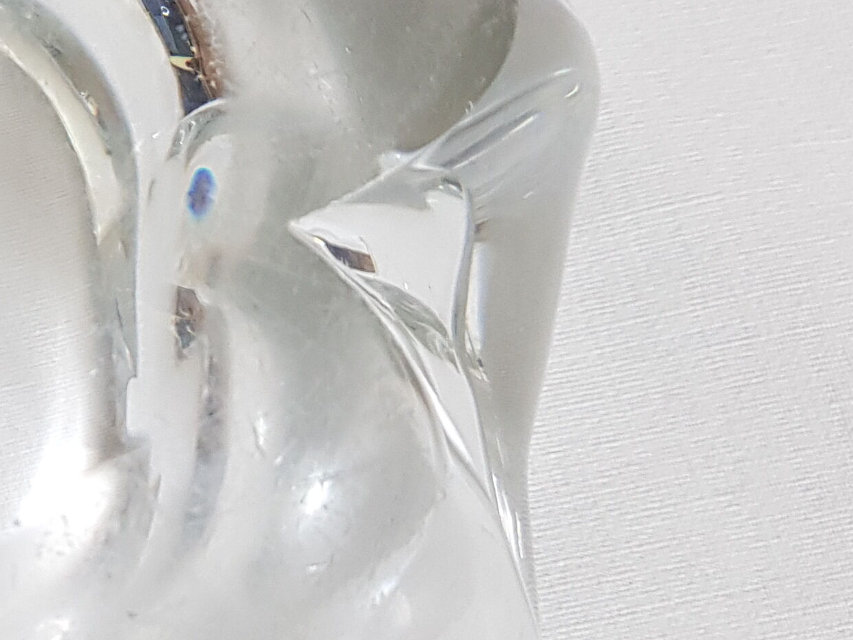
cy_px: 320
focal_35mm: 84
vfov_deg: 17.6
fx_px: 2070
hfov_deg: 20.8
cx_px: -305
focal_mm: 4.2
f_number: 1.7
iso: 125
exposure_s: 1/50
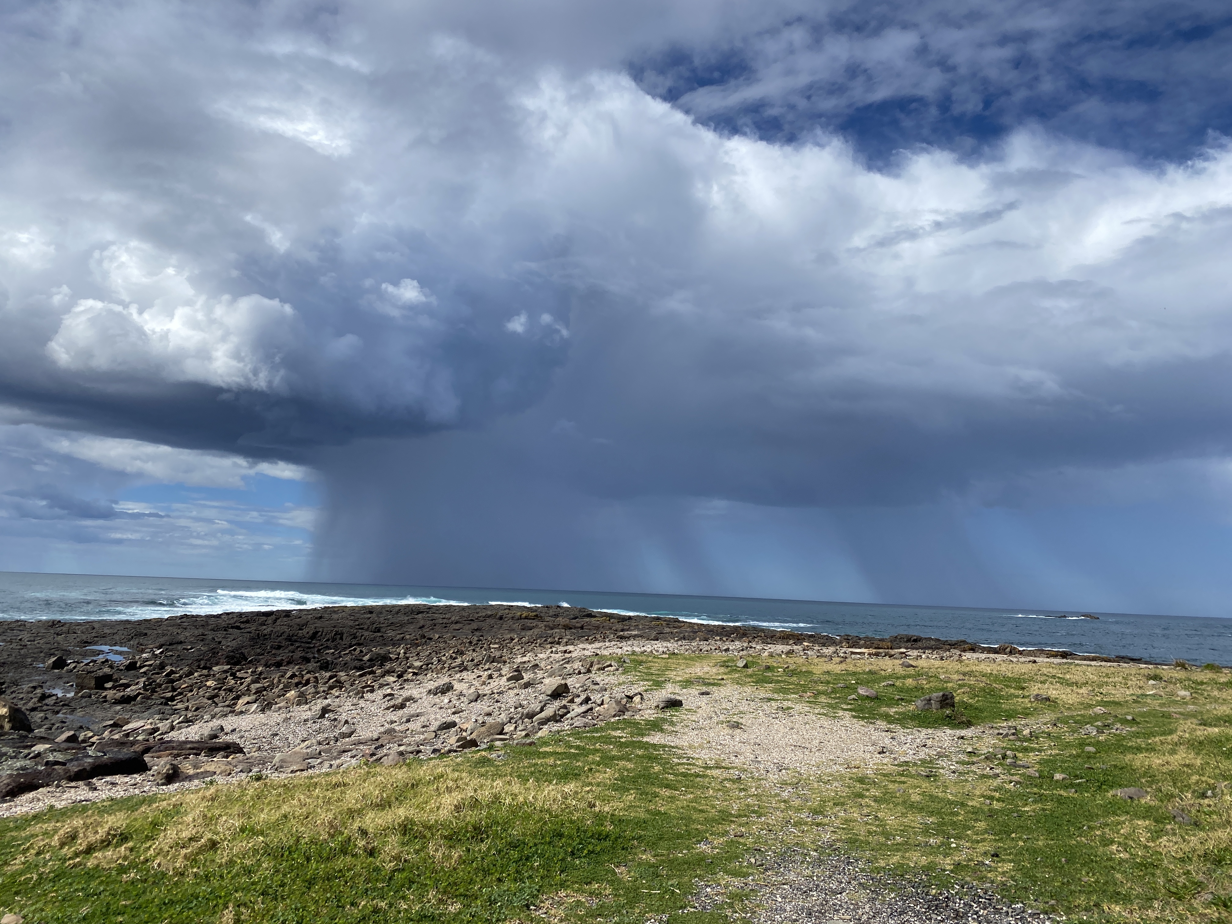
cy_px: 462
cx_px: 616
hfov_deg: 67.3
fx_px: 925
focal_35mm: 26
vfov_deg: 53.1
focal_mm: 4.25
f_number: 1.8
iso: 32
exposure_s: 1/6061
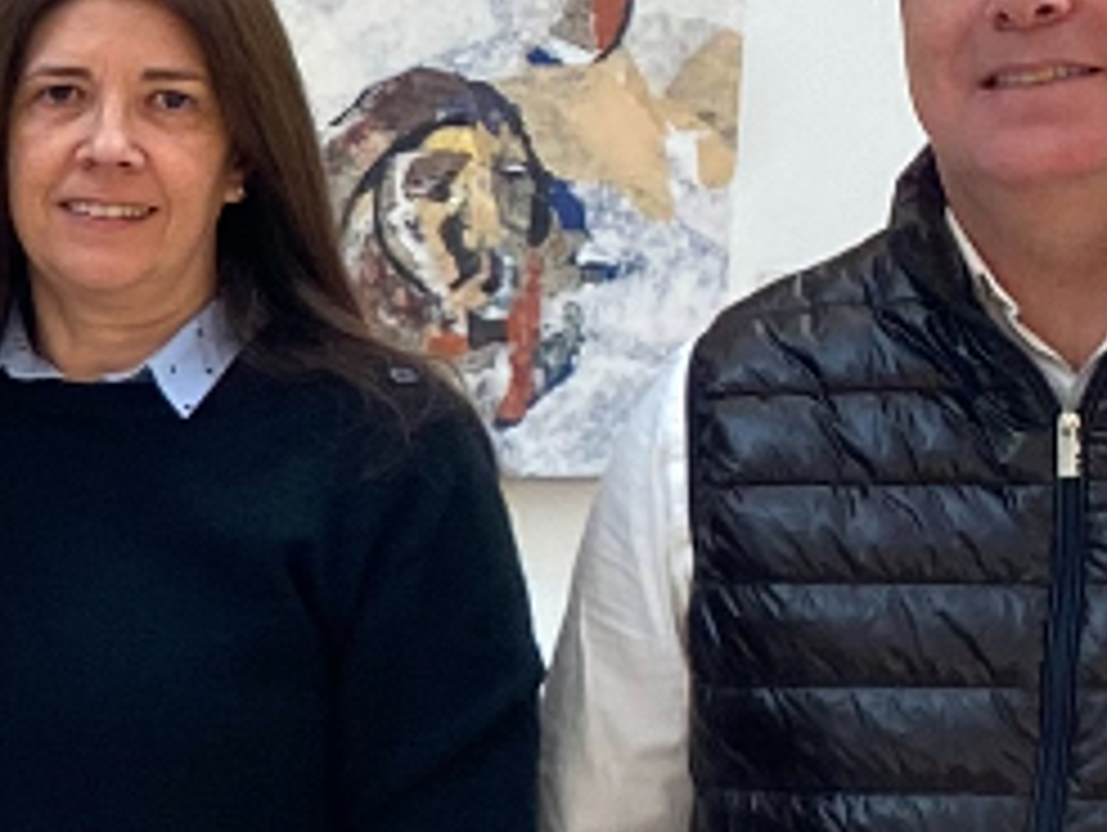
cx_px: -1845
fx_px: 5410
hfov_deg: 9.8
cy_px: 558
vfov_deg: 8.8
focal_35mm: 169
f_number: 1.8
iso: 64
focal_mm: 4.25
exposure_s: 1/100
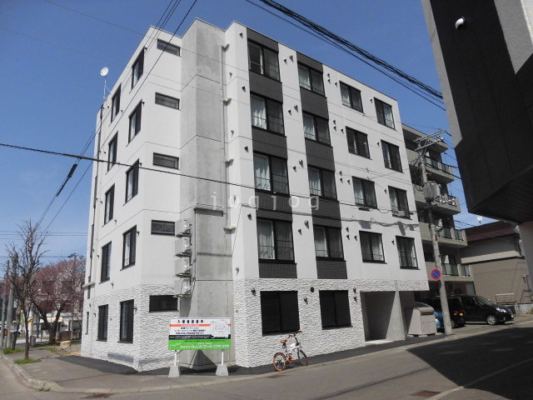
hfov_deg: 71.6
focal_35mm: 24
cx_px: 266
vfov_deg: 56.8
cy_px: 200
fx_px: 370
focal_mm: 4.3
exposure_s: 1/400
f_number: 7.8
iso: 100
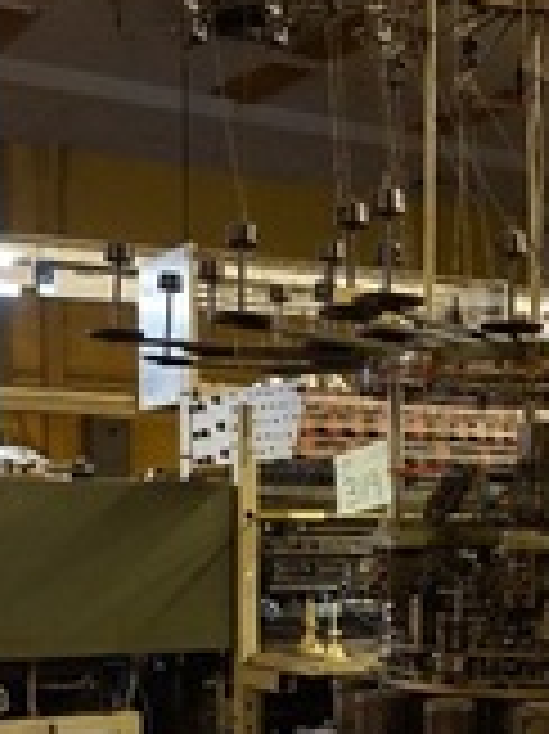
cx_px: 531
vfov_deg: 27.6
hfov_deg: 21.0
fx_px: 1440
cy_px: 653
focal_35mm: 68
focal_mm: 16
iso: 3200
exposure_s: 1/50
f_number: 3.5
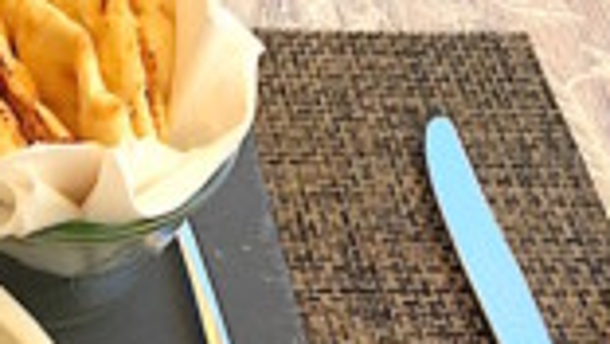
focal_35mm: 81
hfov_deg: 24.2
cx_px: -82
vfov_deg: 14.7
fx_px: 1311
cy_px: 332
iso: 32
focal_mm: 4.15
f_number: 2.2
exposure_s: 1/565
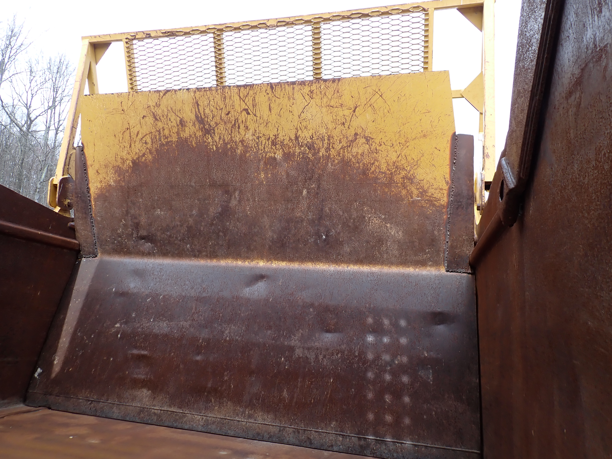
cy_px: 230
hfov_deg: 69.4
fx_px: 442
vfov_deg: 54.9
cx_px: 306
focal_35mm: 25
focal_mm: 4.5
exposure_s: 1/400
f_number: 2.8
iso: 100
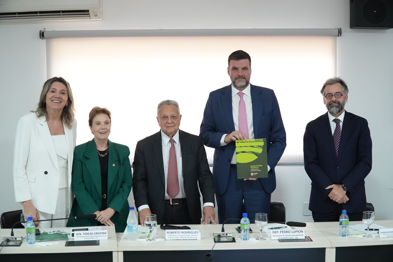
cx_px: 196
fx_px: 535
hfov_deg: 40.3
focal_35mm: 49
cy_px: 131
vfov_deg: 27.5
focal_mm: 33
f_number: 5
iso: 6400
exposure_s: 1/100
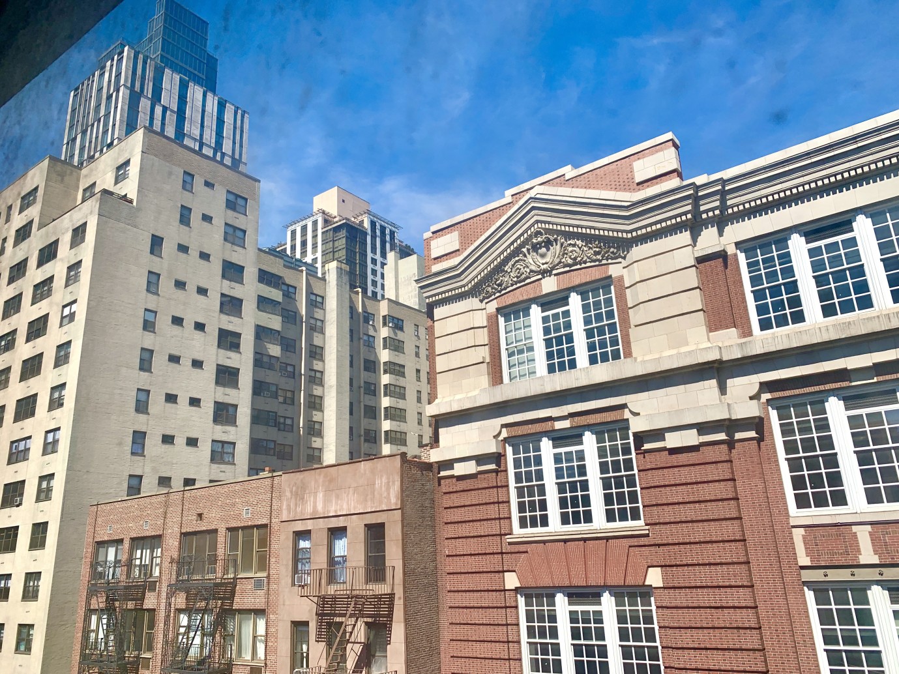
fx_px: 675
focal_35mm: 26
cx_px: 450
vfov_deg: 53.1
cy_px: 337
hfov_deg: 67.3
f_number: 1.8
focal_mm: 4.25
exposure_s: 1/1992
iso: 25
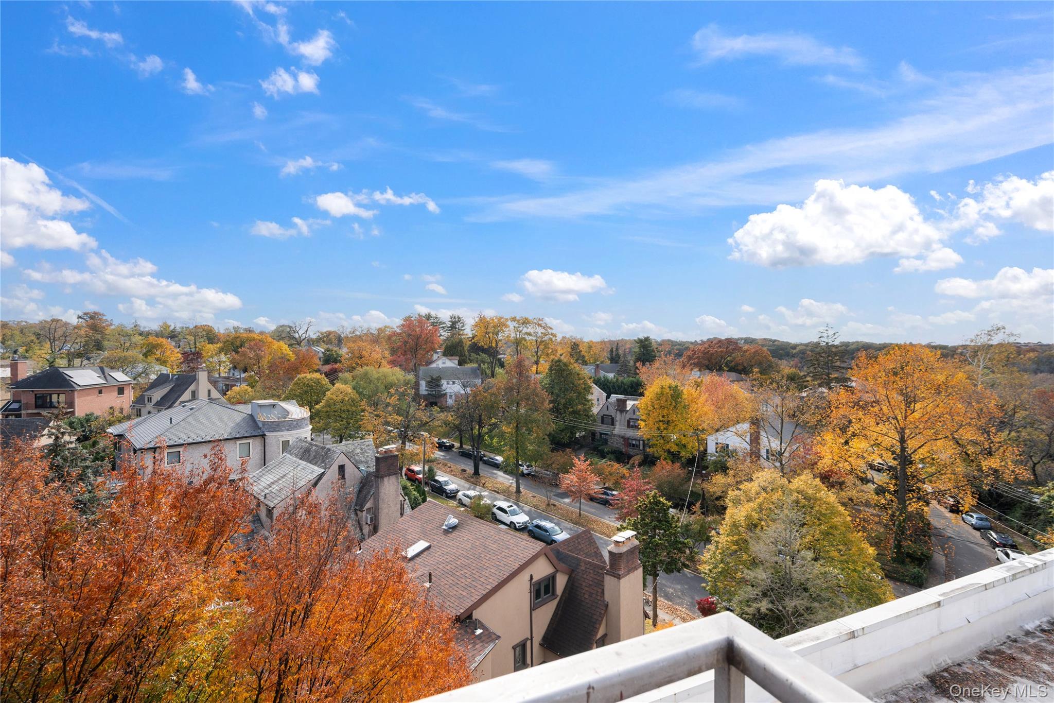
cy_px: 352
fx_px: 468
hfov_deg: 96.7
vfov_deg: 73.7
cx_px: 527
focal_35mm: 16
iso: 250
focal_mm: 16
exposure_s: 1/500
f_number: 5.6
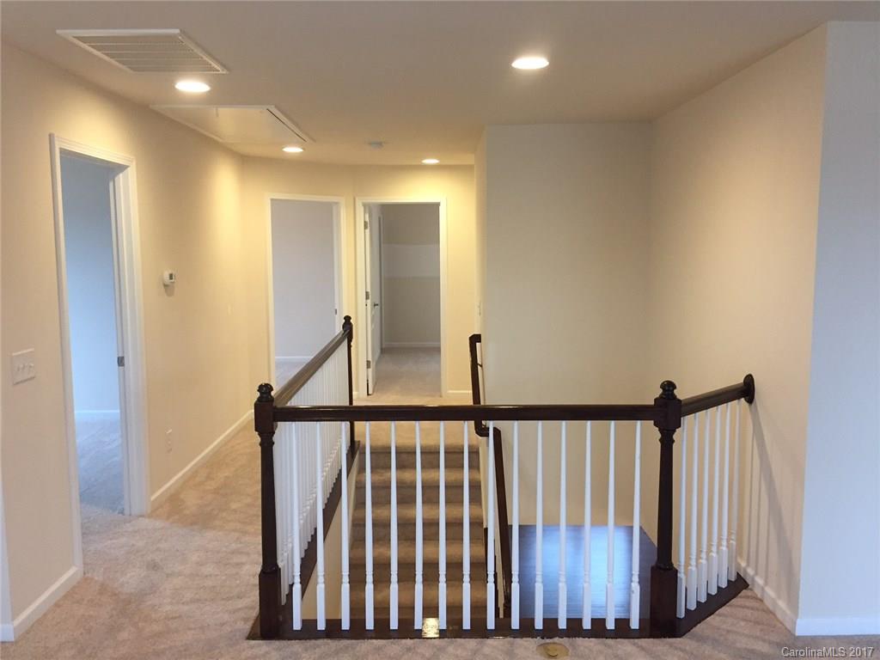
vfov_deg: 48.2
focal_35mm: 29
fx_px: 737
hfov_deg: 61.7
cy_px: 330
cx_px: 440
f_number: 2.2
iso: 125
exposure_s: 1/30
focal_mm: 4.15
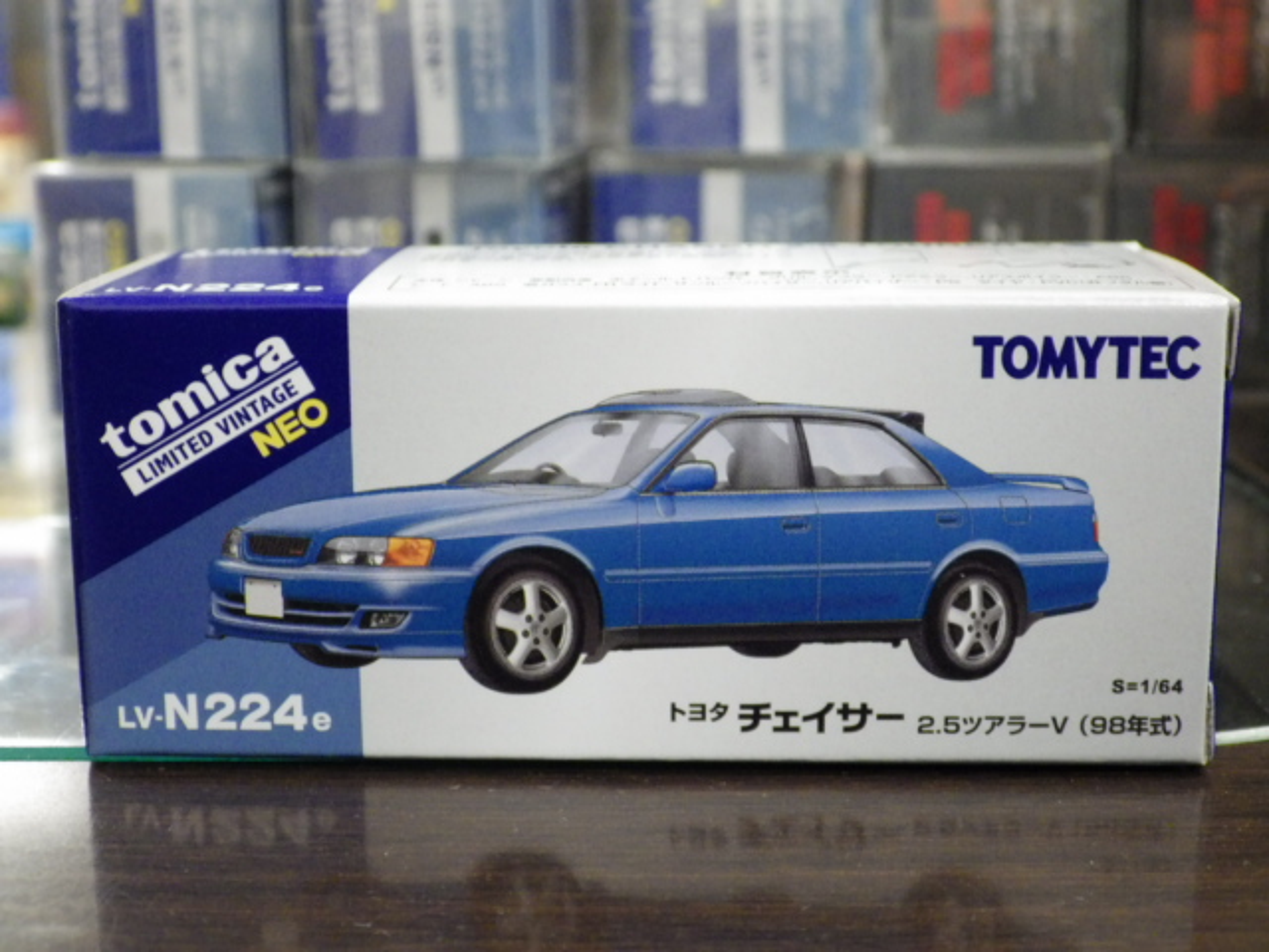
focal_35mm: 59
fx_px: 2163
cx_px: 634
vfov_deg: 24.8
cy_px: 476
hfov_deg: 32.7
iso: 800
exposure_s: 1/25
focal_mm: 10.7
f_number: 4
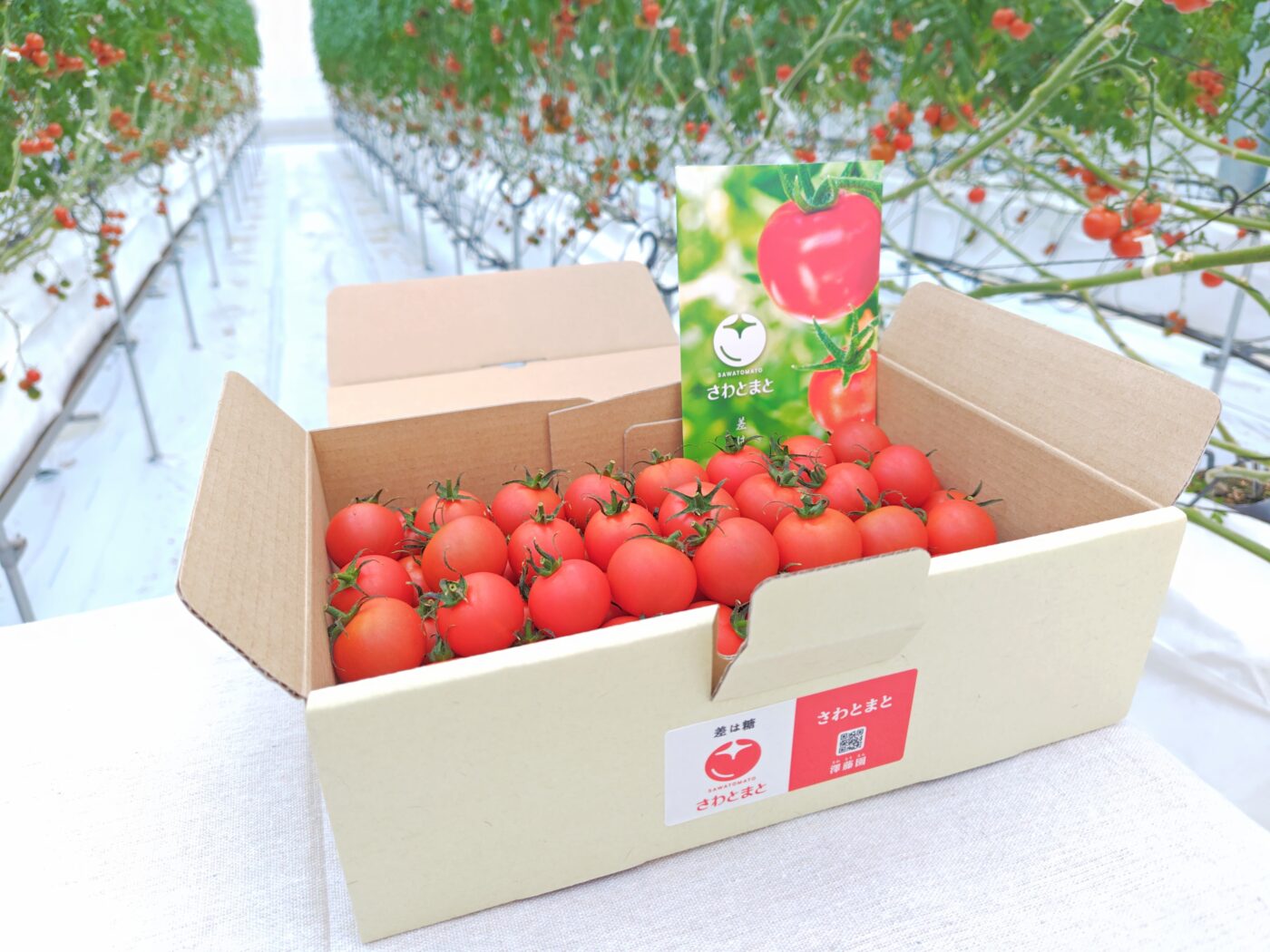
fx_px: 844
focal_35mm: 23
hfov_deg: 73.9
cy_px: 476
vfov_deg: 58.9
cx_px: 635
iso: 102
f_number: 1.9
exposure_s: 1/50
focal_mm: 5.56
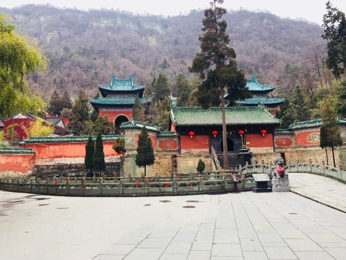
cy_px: 130
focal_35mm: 29
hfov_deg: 61.7
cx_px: 173
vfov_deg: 48.2
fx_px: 290
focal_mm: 4.15
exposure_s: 1/100
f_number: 2.2
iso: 40
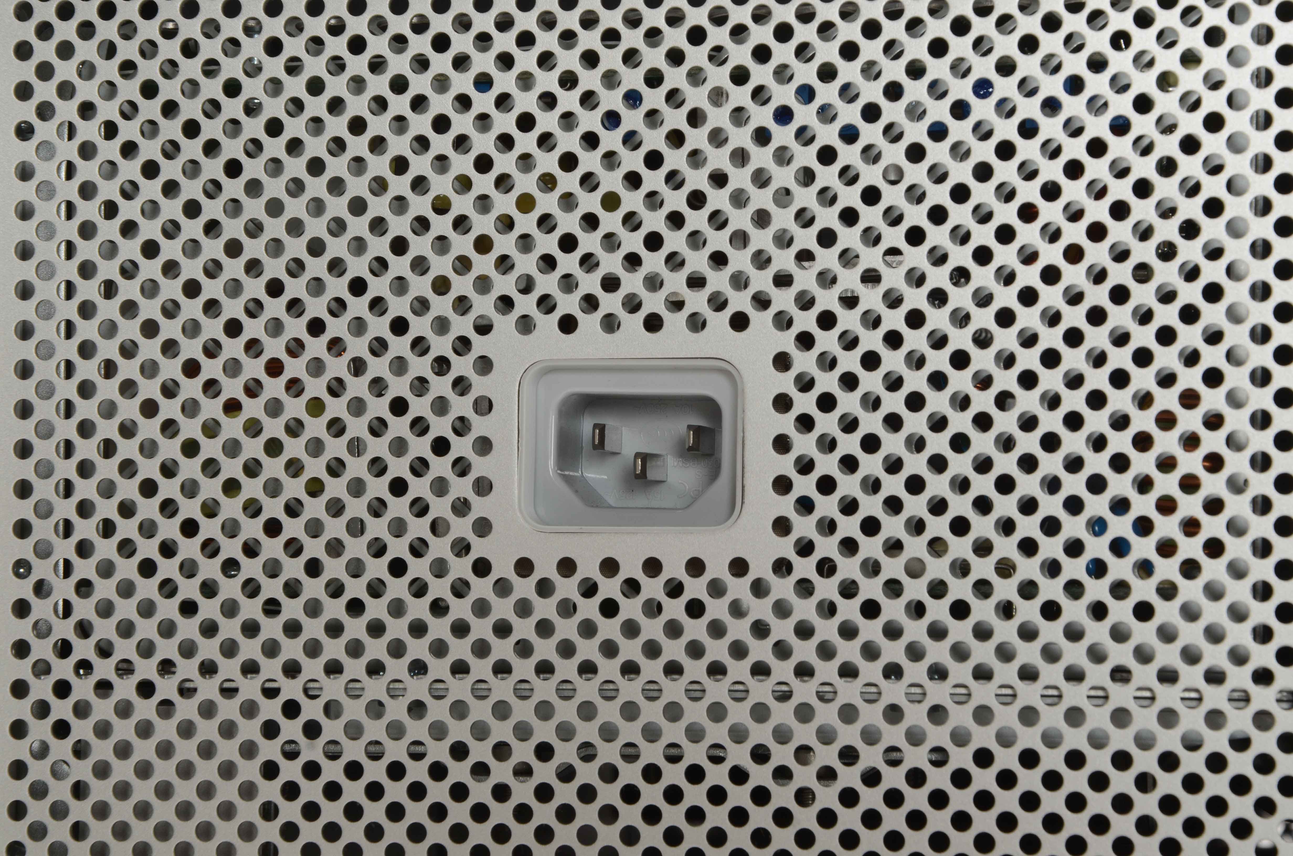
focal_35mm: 128
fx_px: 4570
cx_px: 646
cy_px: 428
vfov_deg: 10.7
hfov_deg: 16.1
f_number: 14
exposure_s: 1/160
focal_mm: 85
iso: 200
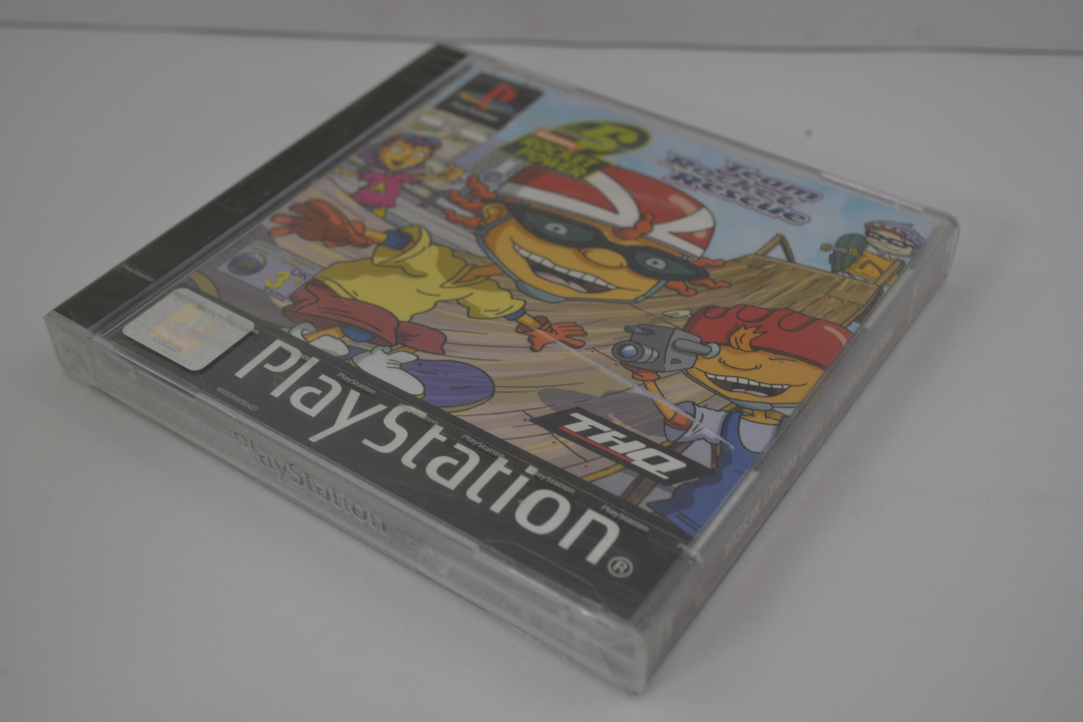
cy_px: 361
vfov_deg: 29.9
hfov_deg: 43.6
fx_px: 1354
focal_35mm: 45
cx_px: 542
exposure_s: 1/20
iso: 400
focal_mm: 30
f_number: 4.5
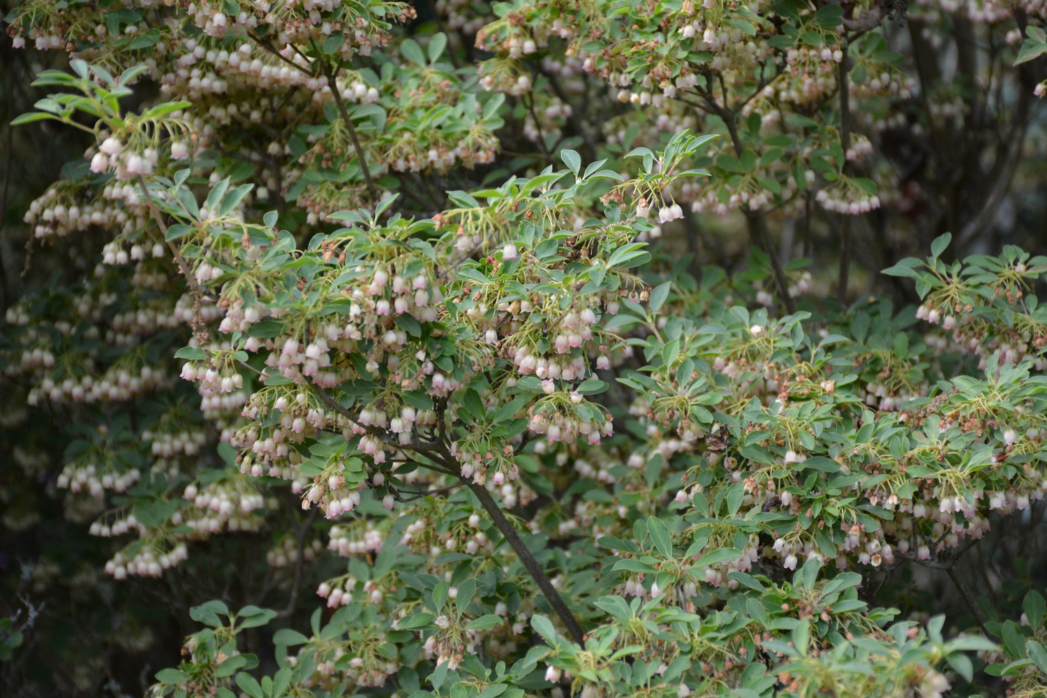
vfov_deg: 11.4
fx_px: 3490
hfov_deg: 17.1
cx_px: 524
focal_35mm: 120
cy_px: 349
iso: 320
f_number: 5.6
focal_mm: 80
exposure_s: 1/125
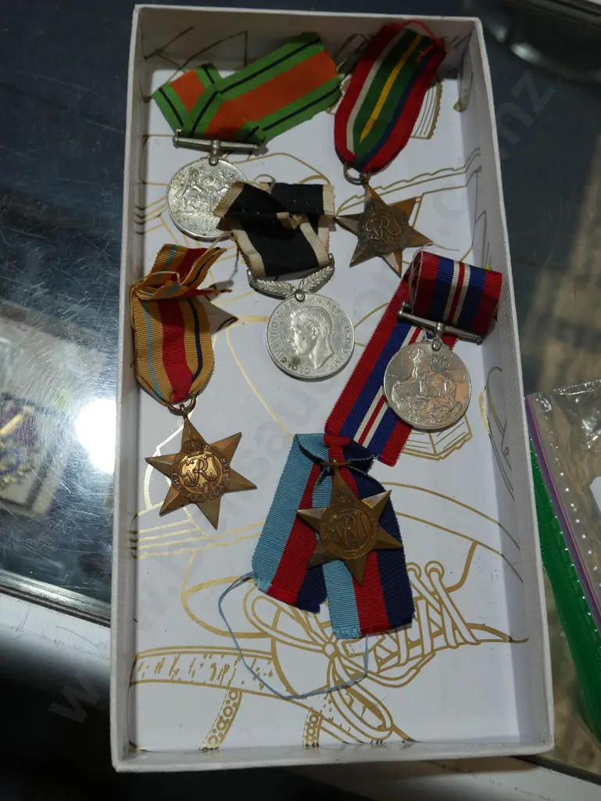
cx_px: 300
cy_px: 400
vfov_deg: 51.3
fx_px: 833
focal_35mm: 36
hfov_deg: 39.7
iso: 200
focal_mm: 18
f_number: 5
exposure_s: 1/125
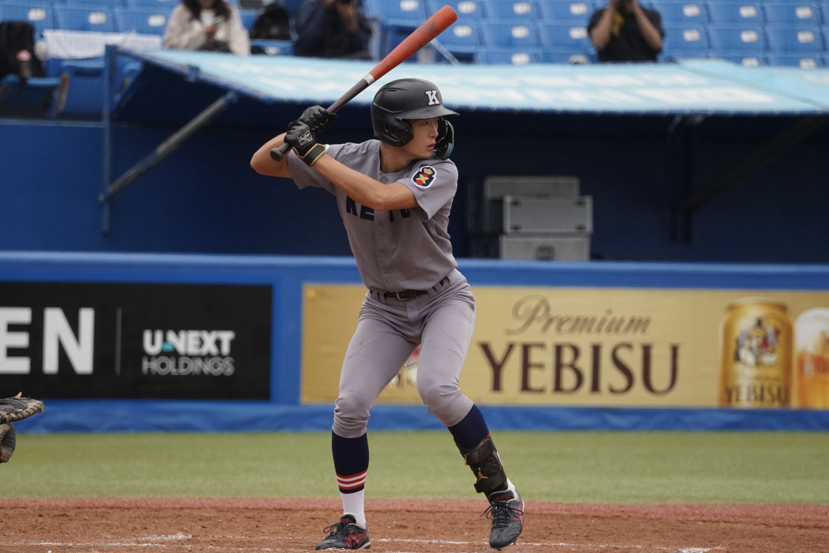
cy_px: 276
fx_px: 7037
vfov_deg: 4.5
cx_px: 414
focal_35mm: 306
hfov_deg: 6.7
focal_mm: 305.6
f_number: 6.3
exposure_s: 1/1600
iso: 2000
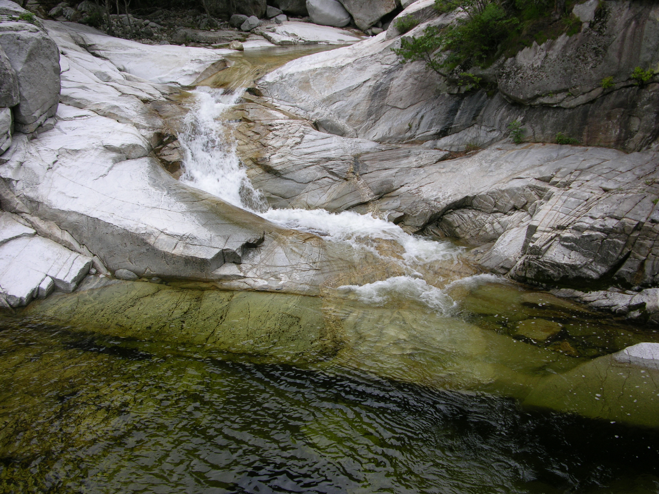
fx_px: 666
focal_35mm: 35
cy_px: 247
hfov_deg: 52.6
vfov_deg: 40.7
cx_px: 330
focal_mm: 8.9
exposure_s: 1/98.4
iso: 50
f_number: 4
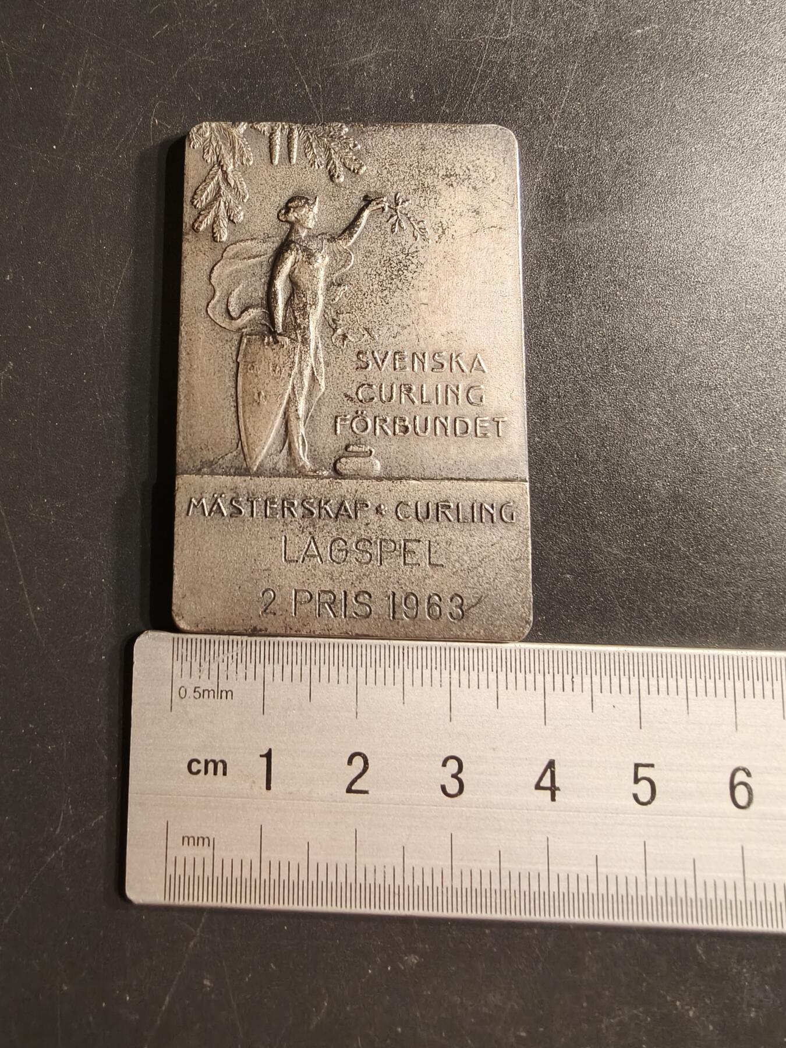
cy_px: 524
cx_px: 393
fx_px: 696
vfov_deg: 73.9
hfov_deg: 58.9
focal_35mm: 23
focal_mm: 2.32
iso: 200
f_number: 2
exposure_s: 1/57.7
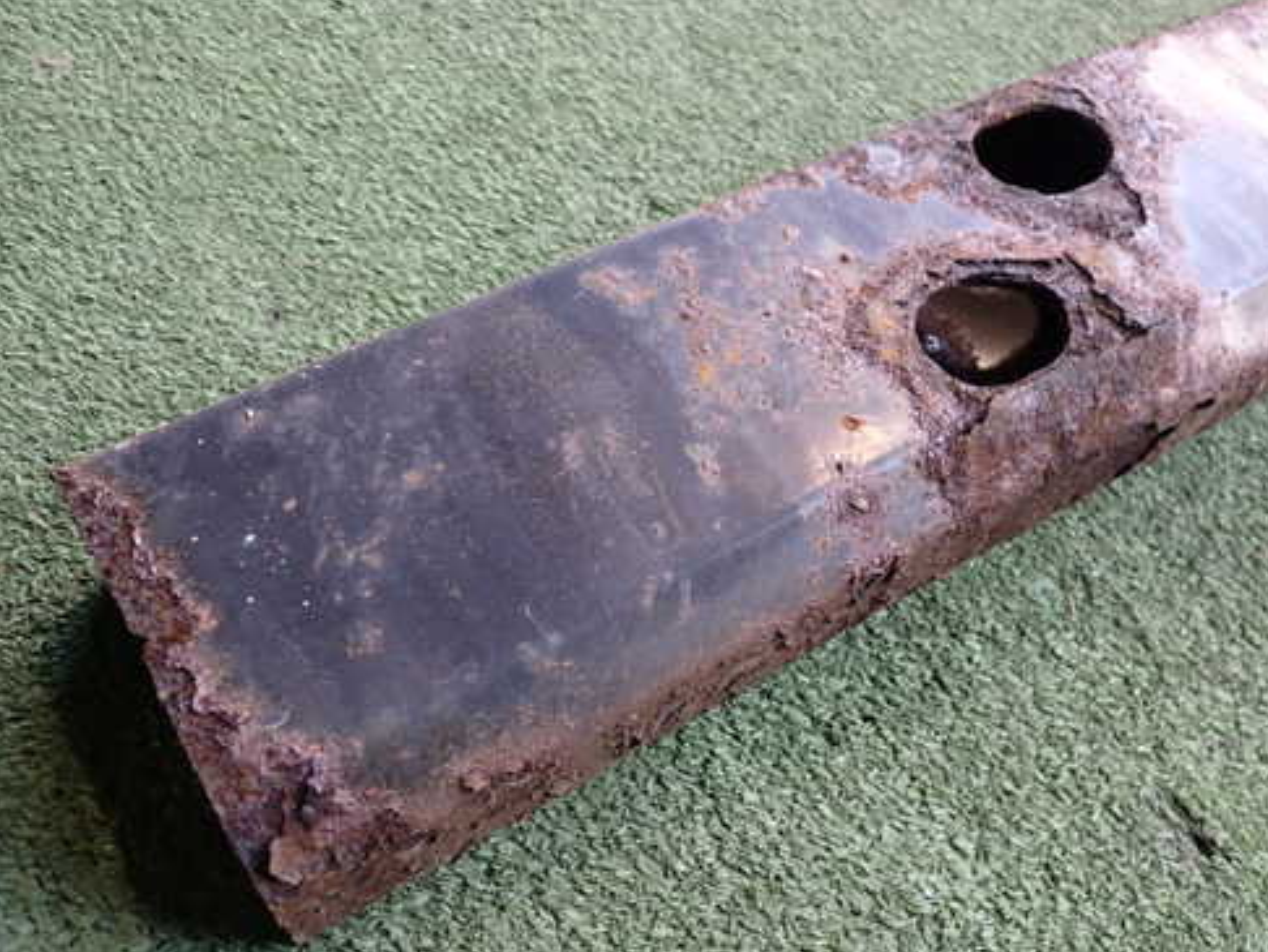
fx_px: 1356
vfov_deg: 38.7
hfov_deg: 49.9
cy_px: 498
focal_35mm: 37
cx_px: 731
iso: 200
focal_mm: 5.4
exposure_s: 1/50
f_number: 2.3
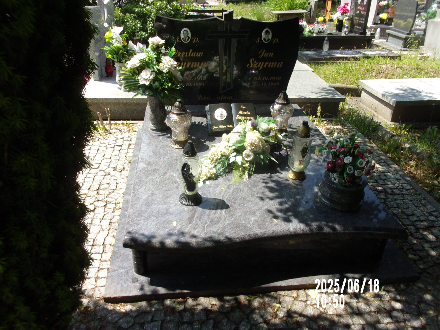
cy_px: 165
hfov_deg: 63.4
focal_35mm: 28
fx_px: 356
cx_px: 220
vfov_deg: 49.7
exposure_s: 1/38
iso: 80
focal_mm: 5.1
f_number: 10.8
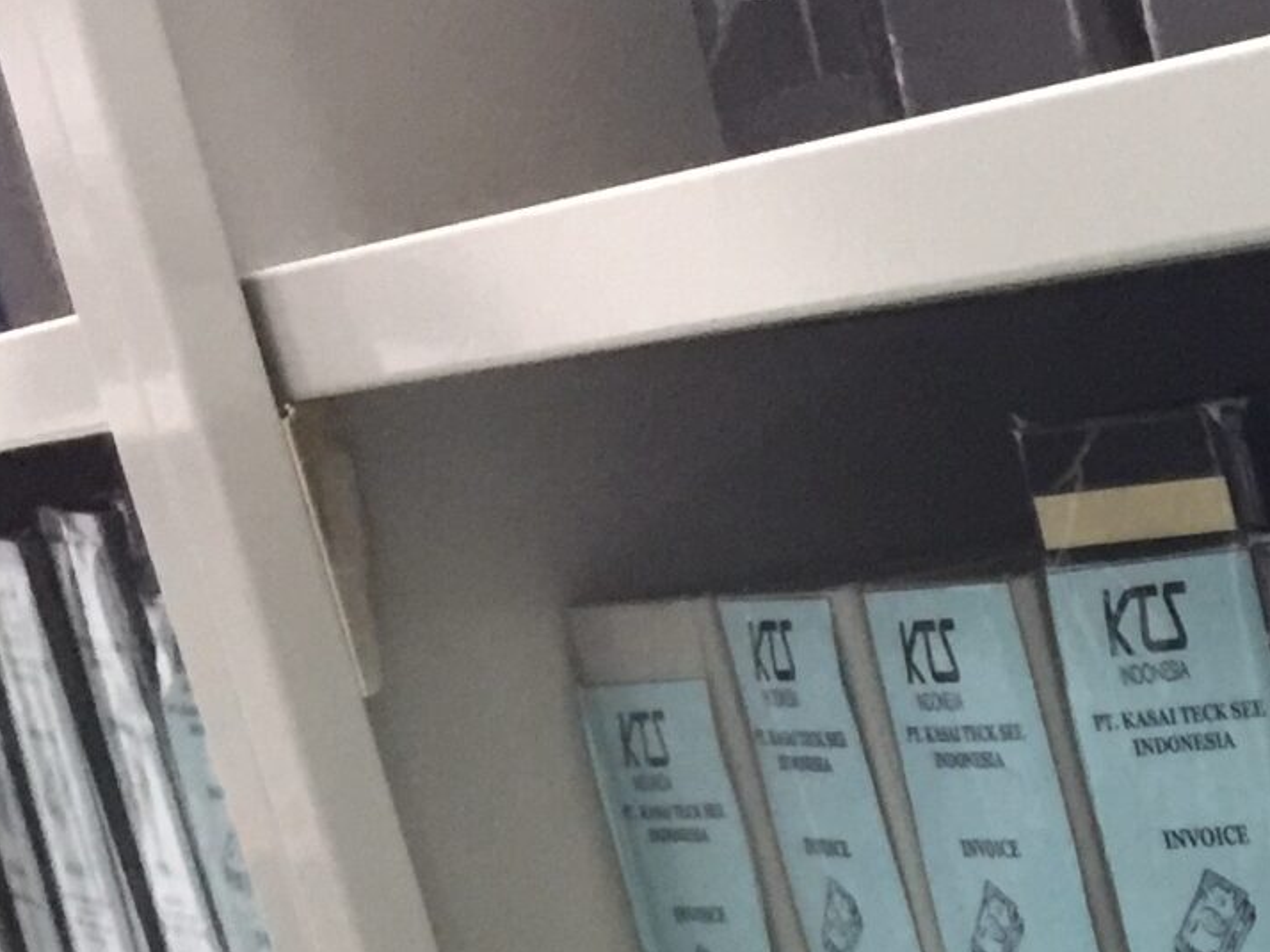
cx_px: 2101
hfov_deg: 16.6
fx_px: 3814
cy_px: 1585
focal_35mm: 104
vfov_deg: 13.1
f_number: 2.2
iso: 125
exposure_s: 1/8
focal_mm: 4.15
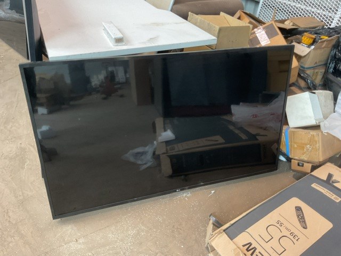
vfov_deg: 48.2
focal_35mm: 29
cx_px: 170
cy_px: 128
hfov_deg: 61.7
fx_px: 286
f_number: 1.8
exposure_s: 1/50
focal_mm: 3
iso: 200
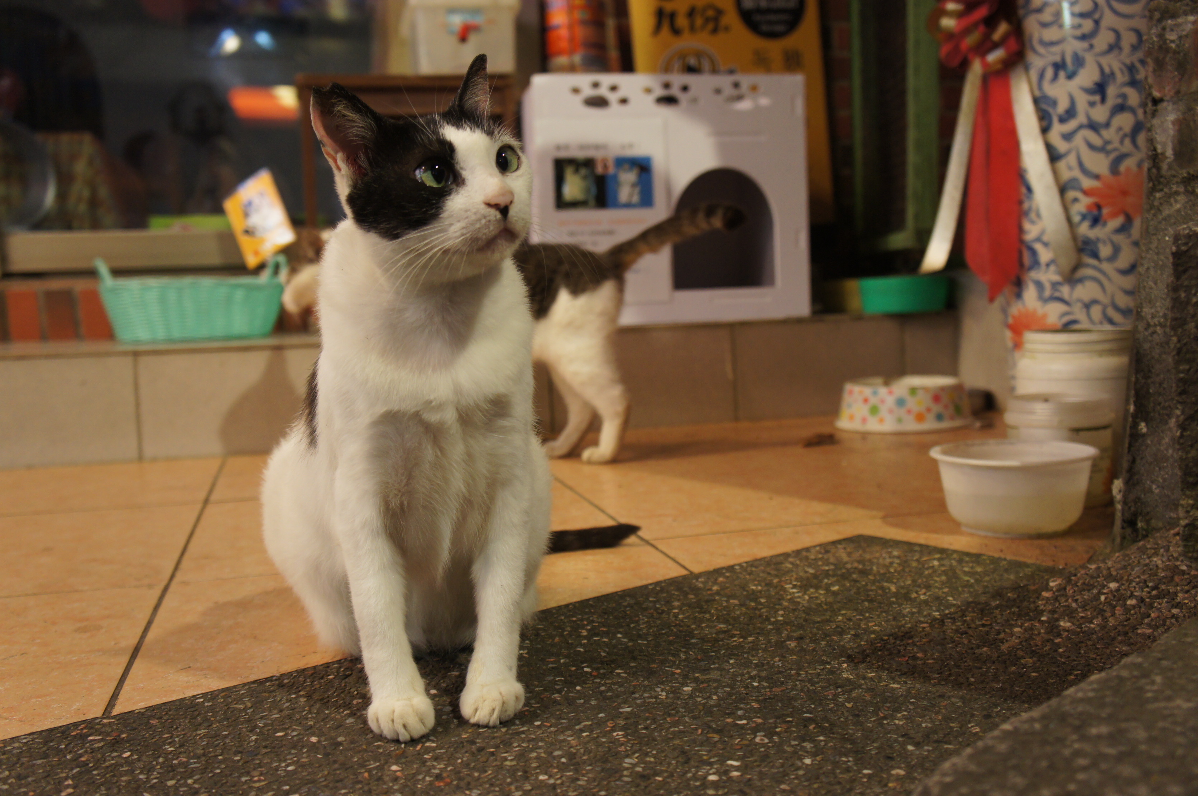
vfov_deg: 36.8
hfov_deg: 53.2
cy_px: 398
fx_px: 1197
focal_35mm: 36
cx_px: 599
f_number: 4
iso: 640
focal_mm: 24
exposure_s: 1/40
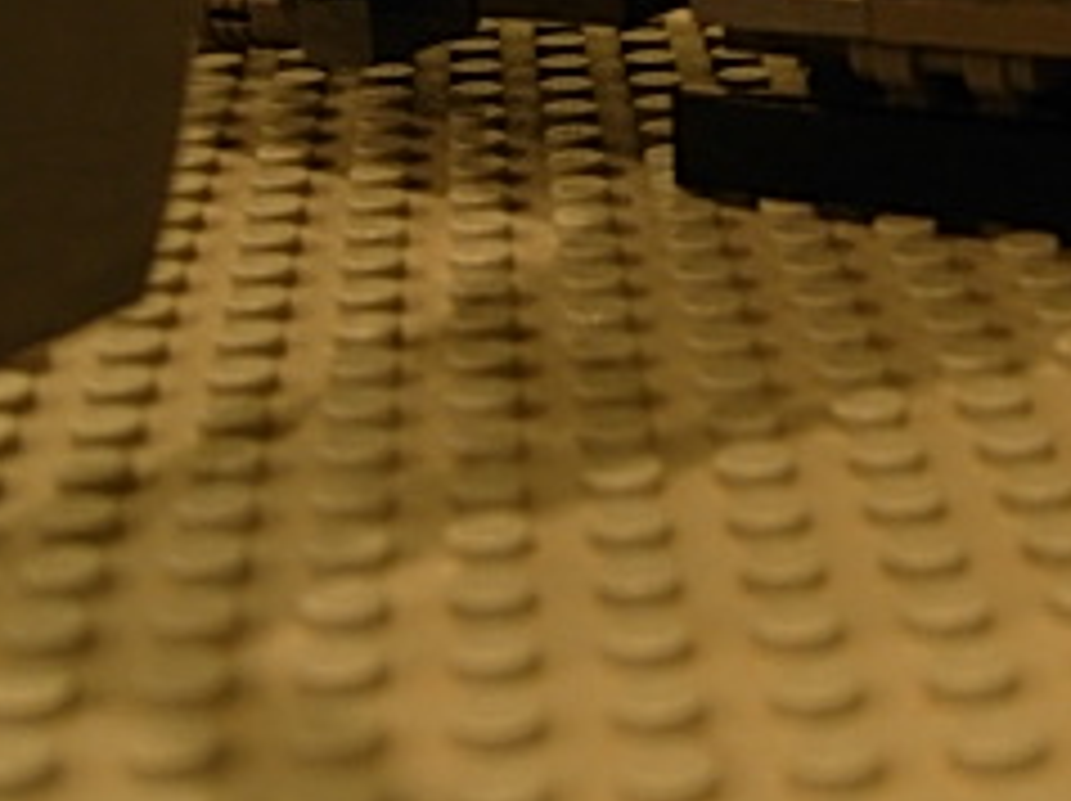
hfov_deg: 19.2
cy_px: -198
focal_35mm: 97
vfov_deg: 14.7
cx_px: 1251
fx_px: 2998
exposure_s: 1/4
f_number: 2.7
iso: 109
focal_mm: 7.5
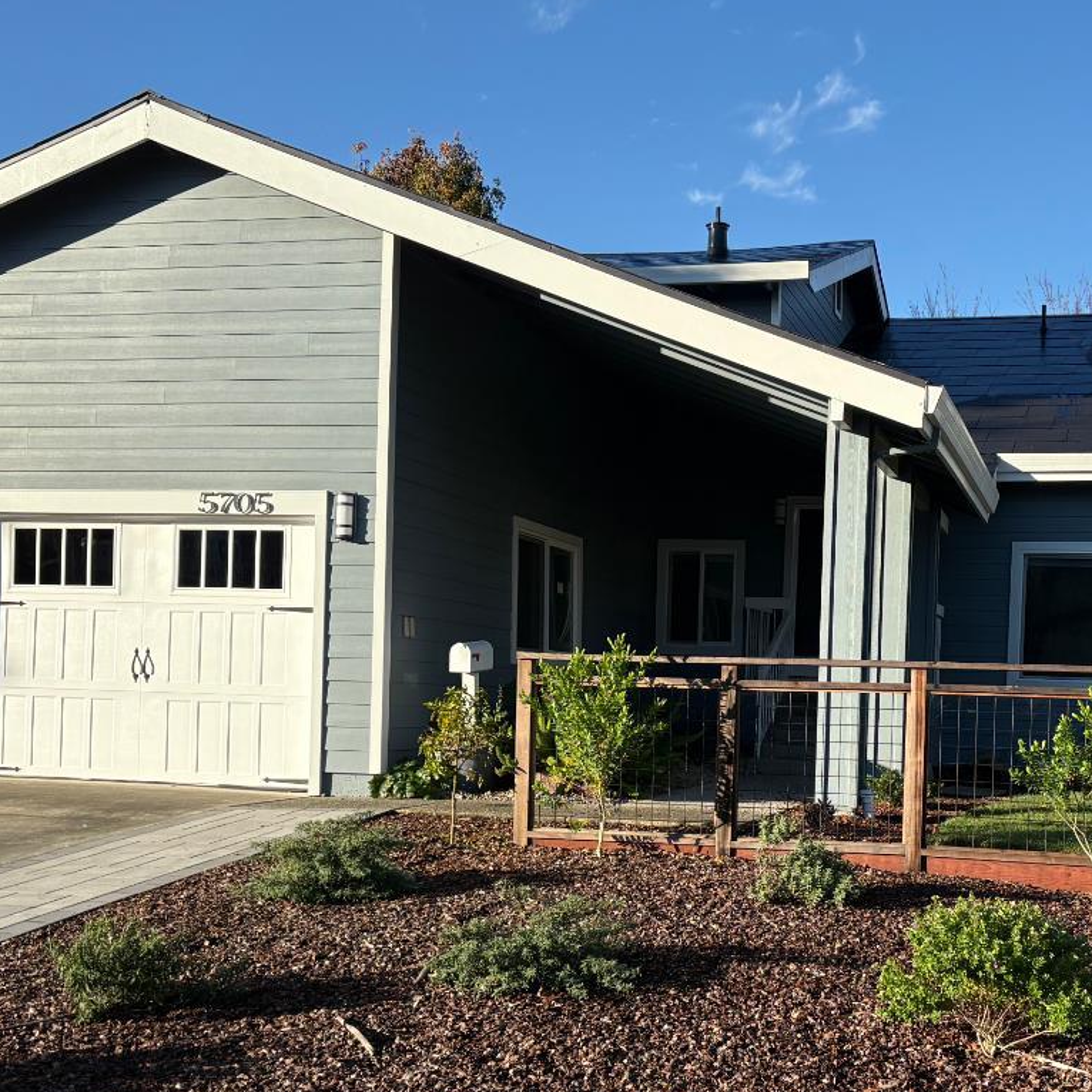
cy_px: 699
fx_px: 1606
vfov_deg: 37.3
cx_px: 724
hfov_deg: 37.2
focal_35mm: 45
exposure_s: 1/1901
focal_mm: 5.96
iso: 50
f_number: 1.6
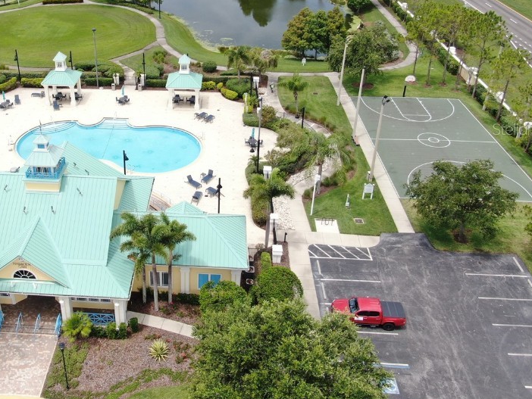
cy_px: 129
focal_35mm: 35
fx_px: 538
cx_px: 176
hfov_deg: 51.6
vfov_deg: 40.2
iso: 110
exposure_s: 1/800
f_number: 2.8
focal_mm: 4.39
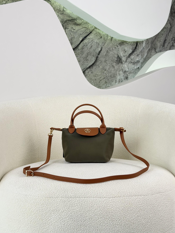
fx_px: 330
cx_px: 87
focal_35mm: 49
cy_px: 114
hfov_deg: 29.7
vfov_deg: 38.9
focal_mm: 6.76
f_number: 1.78
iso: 50
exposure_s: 1/210
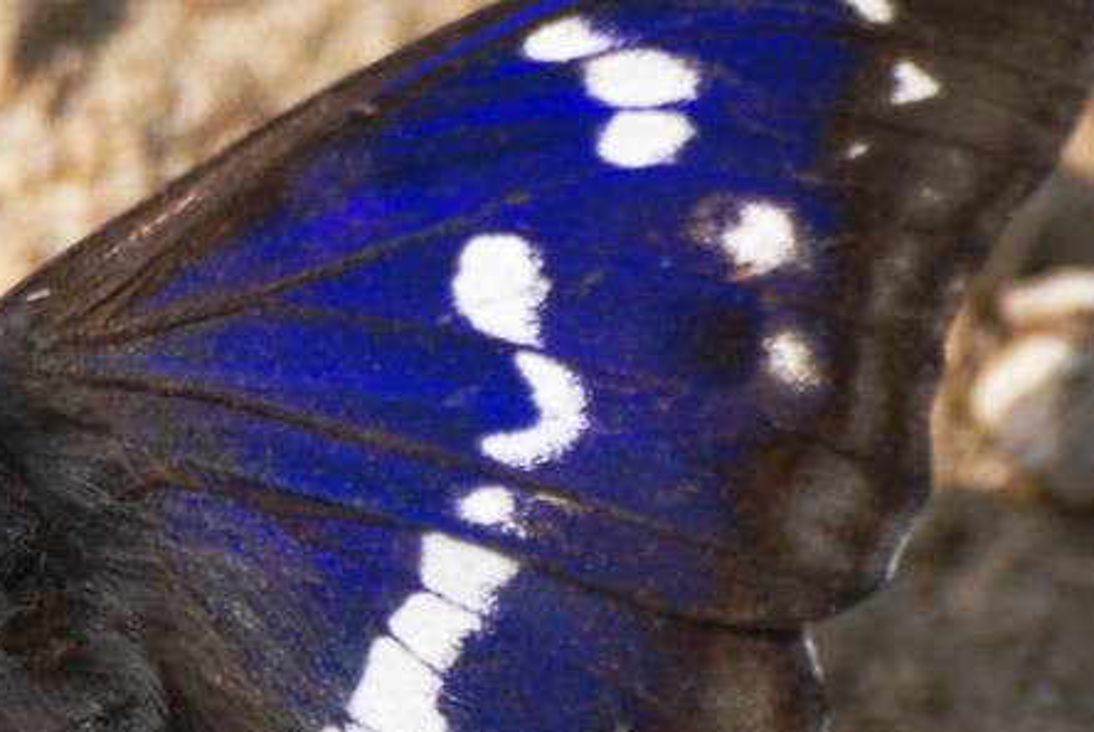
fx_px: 49308
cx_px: -12
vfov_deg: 0.9
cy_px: 413
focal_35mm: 1621
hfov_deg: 1.3
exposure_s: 1/500
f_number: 5.6
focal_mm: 300
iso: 320
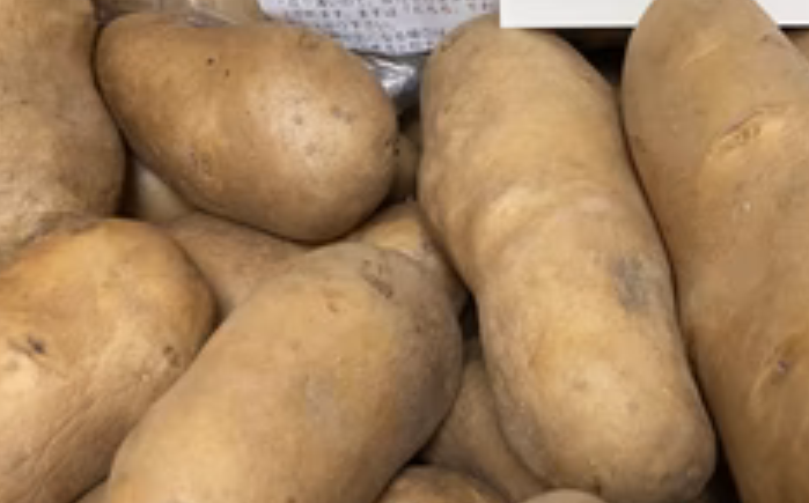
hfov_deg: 39.2
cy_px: 243
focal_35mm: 51
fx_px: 1123
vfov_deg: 25.3
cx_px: 528
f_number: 1.8
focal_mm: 3.99
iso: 125
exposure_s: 1/50
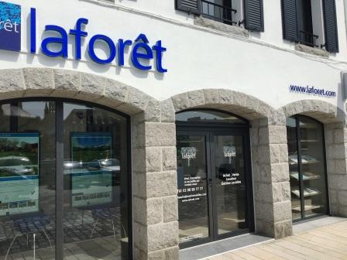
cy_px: 130
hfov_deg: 61.7
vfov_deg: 48.2
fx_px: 291
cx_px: 174
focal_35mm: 29
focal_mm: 4.15
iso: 25
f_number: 2.2
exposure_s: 1/3663
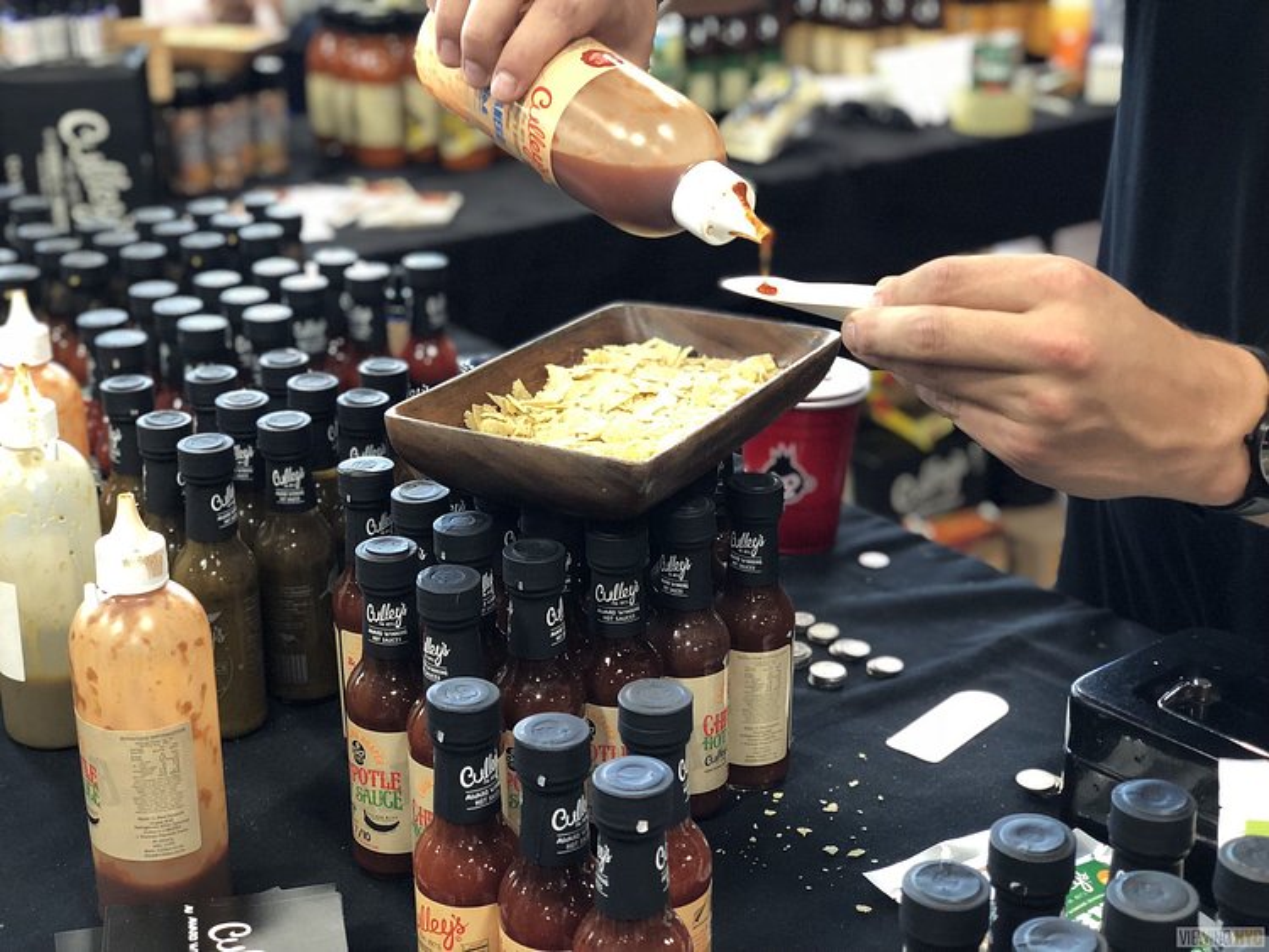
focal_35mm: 52
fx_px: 1907
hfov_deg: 36.8
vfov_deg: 28.0
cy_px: 476
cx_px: 634
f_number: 2.4
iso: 125
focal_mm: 6
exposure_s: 1/24
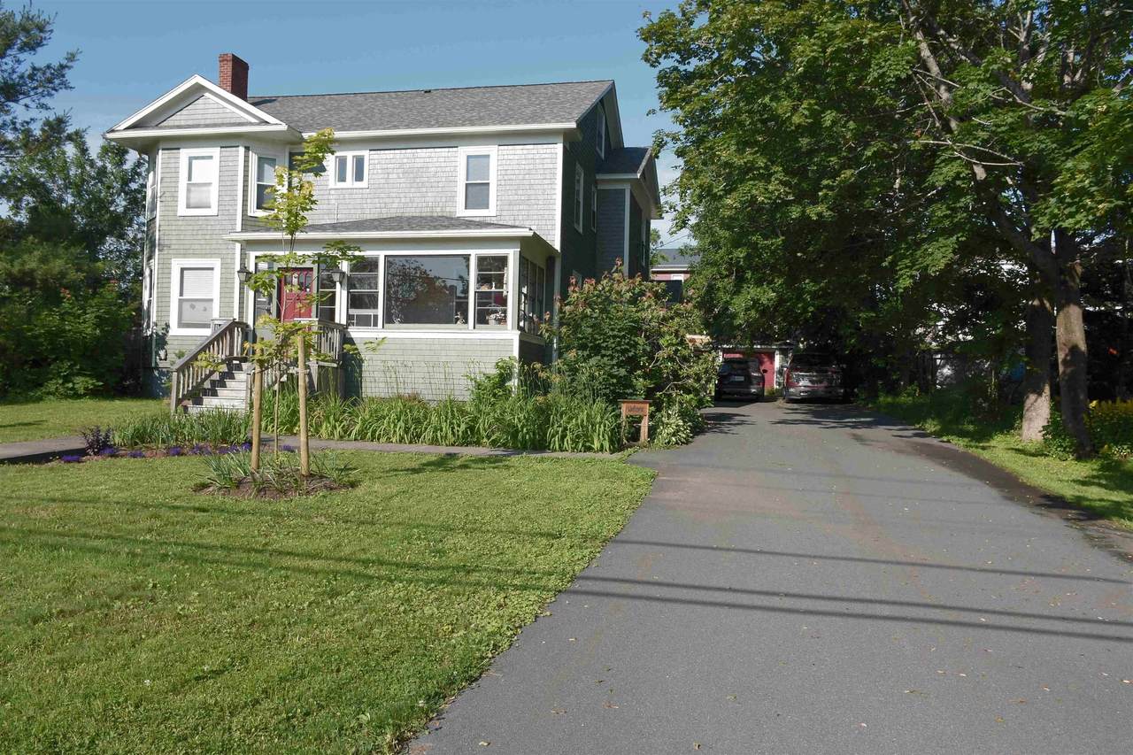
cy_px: 378
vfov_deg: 47.9
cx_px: 566
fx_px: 850
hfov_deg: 67.4
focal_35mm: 27
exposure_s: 1/80
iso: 200
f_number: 9
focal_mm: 18
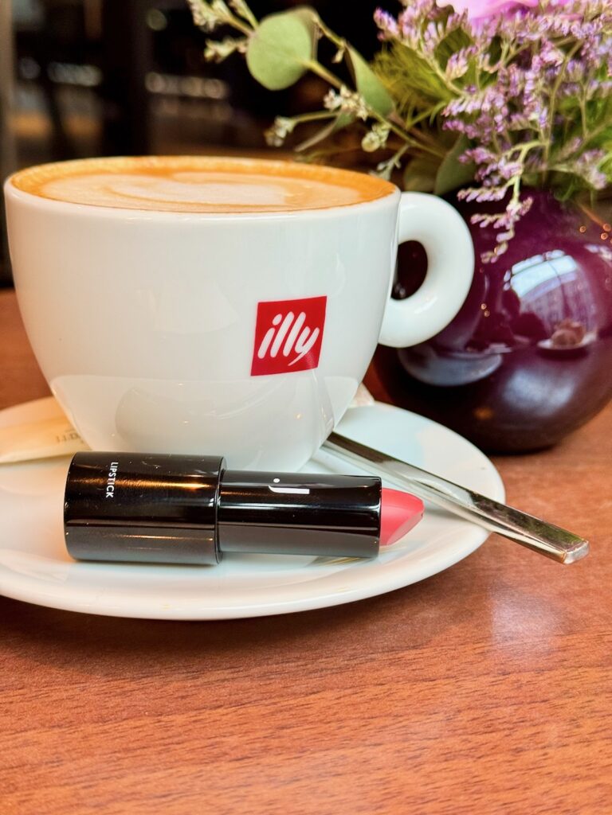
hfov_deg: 30.3
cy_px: 408
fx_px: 1131
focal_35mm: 48
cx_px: 306
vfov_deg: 39.7
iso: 100
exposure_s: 1/50
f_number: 1.78
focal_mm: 6.76
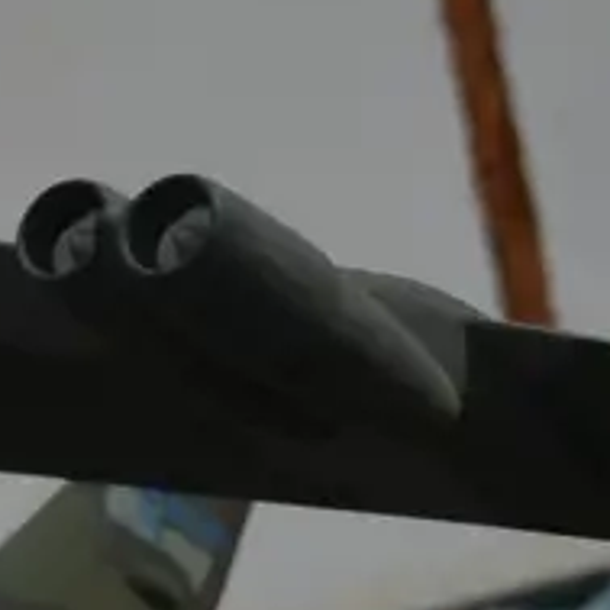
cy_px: 512
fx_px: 4765
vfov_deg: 7.3
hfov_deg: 6.8
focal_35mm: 239
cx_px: -981
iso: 320
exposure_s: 1/60
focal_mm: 25
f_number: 5.3
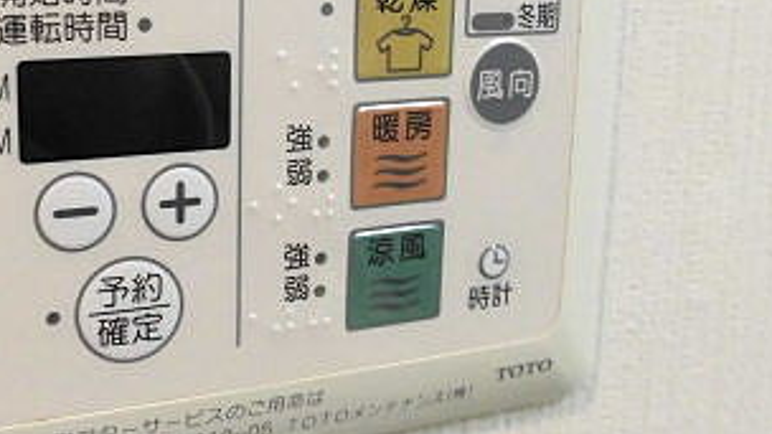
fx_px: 1126
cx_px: 277
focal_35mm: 55
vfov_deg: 21.7
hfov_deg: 37.6
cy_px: 114
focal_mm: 4.3
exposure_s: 1/30
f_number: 3.1
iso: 400
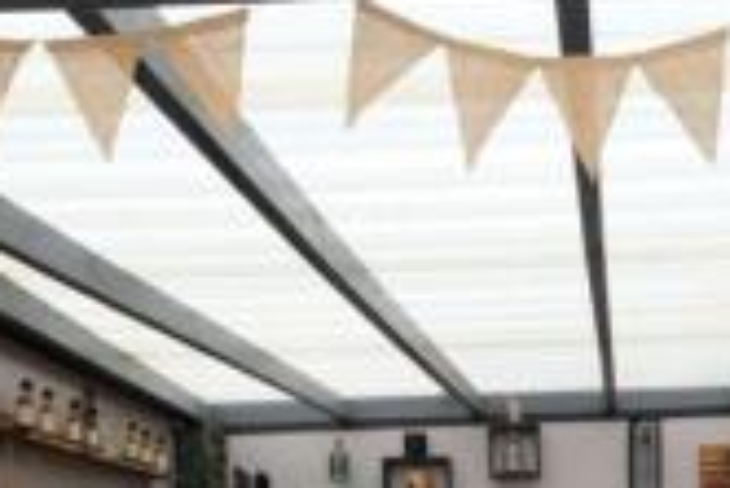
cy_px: 578
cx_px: 532
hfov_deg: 44.1
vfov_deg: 27.6
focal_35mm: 43
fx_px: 873
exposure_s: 1/20
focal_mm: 10
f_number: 8
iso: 400
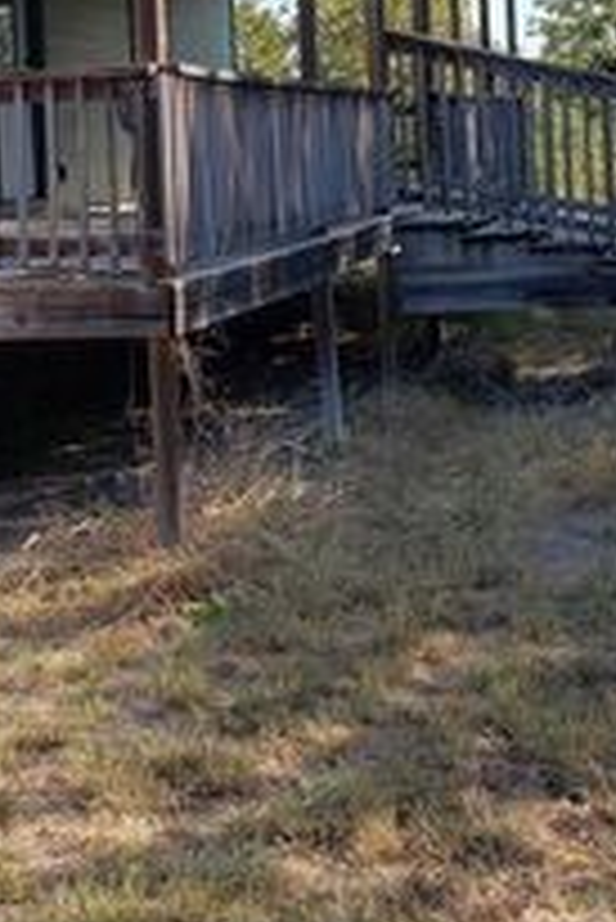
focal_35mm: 66
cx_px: 274
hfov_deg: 20.6
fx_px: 1691
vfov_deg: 29.7
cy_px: 164
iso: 50
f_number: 2.4
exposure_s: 1/720
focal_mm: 4.3
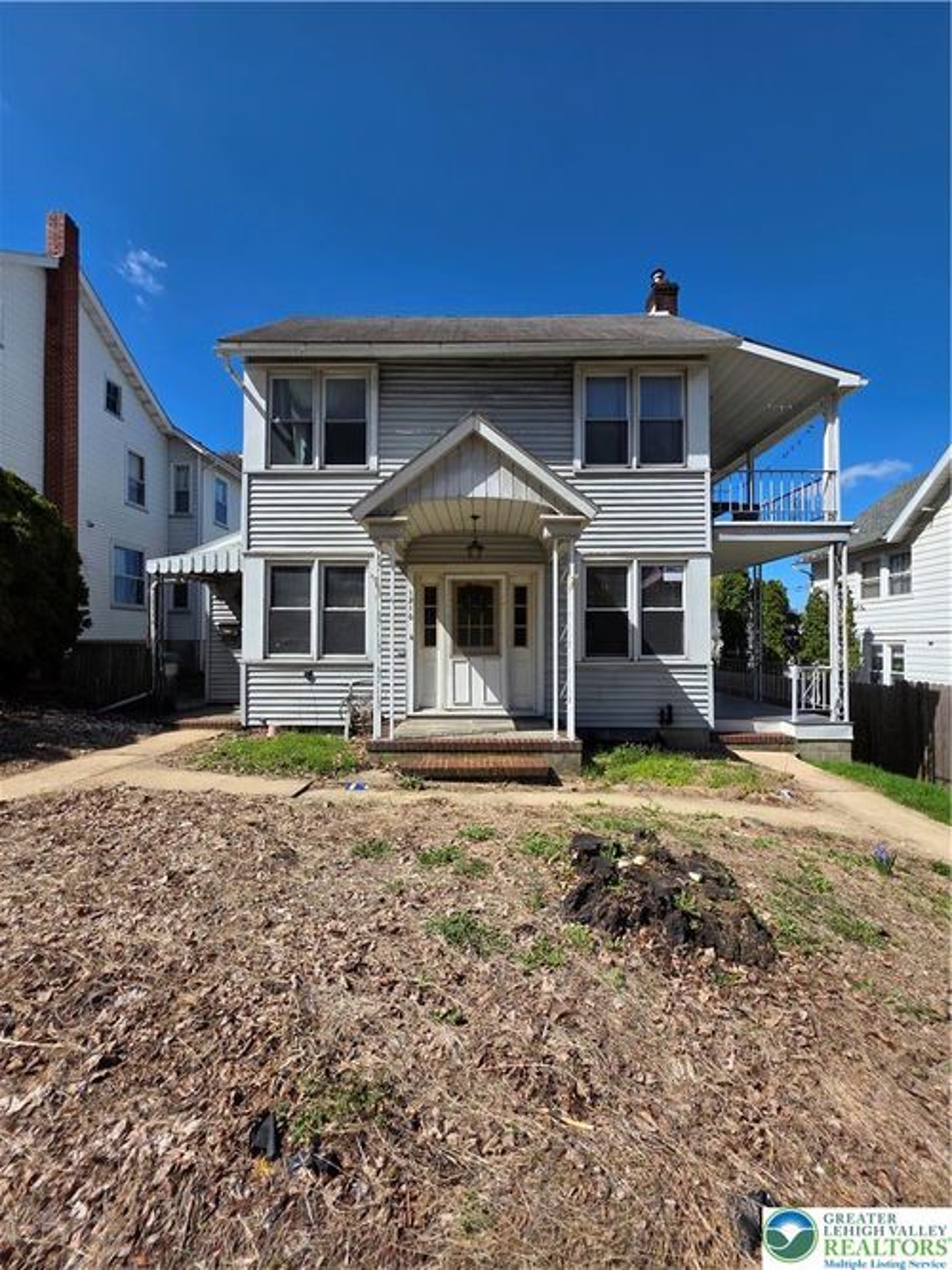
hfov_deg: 89.9
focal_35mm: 13
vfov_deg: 106.2
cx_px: 476
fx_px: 477
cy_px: 635
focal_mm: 2.2
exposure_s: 1/2346
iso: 40
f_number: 1.9
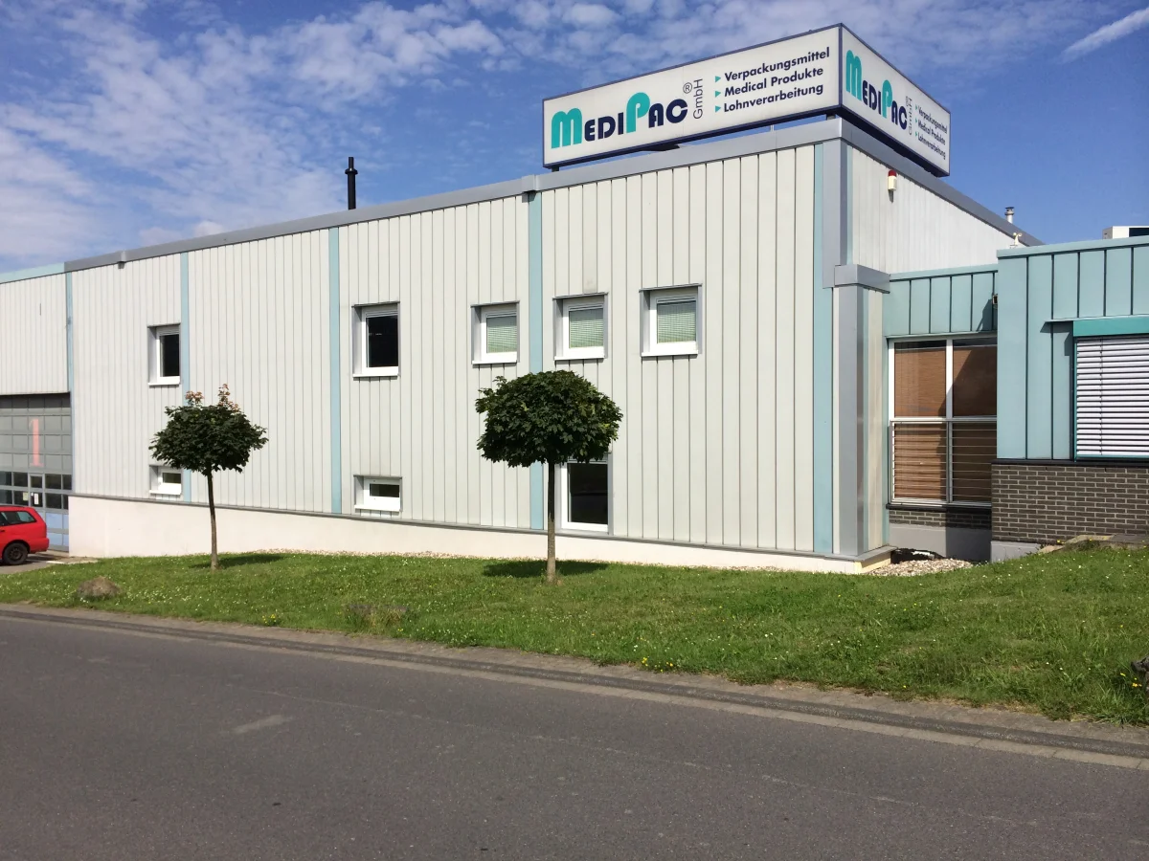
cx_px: 574
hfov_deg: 60.0
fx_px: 996
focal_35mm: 30
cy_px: 430
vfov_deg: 46.8
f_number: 2.2
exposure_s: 1/4115
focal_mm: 4.12
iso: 32
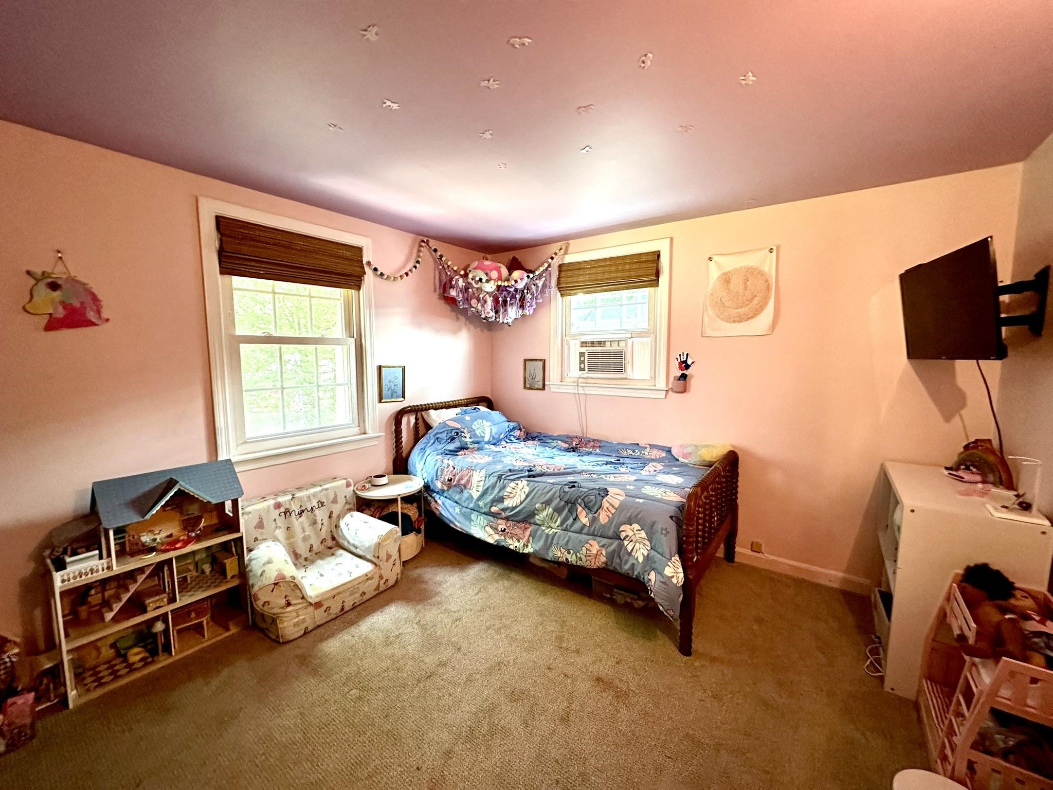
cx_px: 526
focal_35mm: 14
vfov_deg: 85.7
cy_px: 395
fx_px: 426
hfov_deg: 102.1
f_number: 2.2
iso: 640
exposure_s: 1/60
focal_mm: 2.22
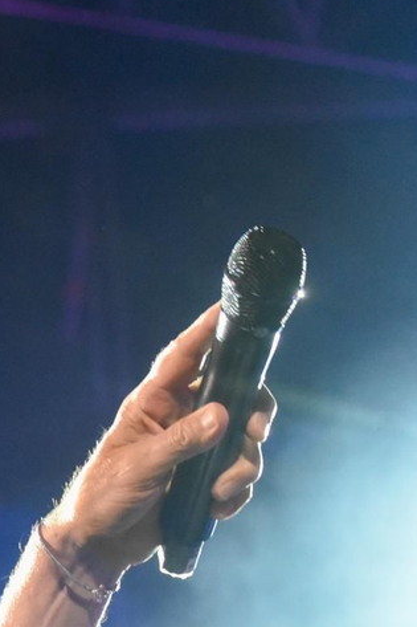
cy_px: 677
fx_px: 4121
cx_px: -617
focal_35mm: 237
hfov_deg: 5.6
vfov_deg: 8.6
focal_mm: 70
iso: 3200
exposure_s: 1/500
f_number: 4
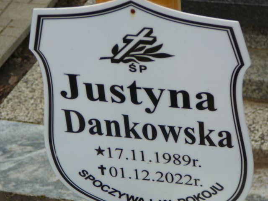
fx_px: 991
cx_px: 134
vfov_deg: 11.6
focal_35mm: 128
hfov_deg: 15.4
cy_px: 100
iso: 80
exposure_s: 1/500
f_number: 3.9
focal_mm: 19
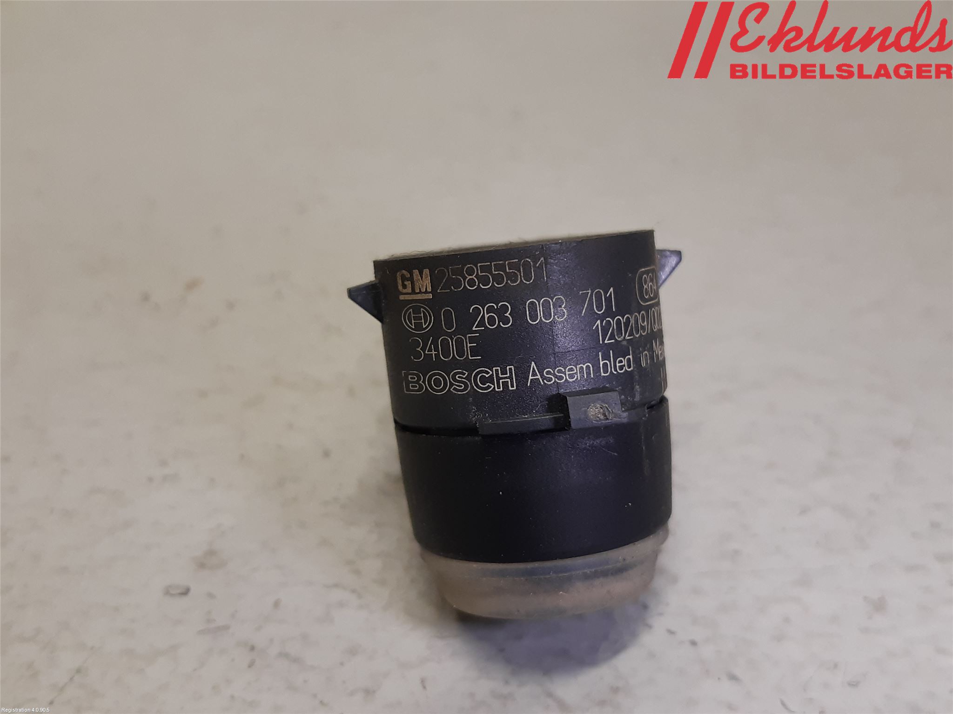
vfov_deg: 53.1
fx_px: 716
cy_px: 357
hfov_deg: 67.3
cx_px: 476
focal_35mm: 26
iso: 125
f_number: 1.7
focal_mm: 3.93
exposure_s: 1/50
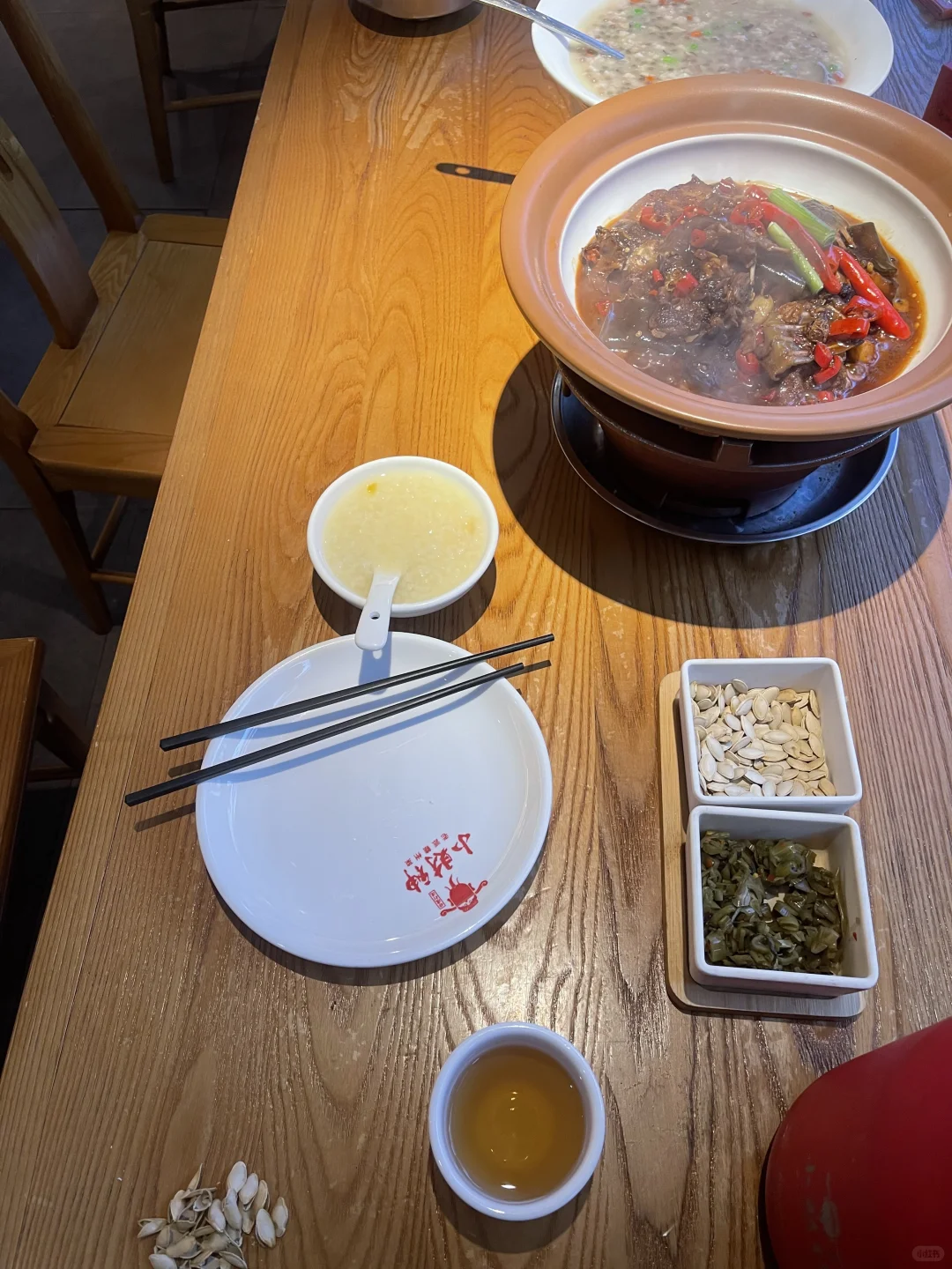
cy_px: 634
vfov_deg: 69.4
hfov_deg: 54.9
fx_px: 917
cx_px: 476
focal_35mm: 25
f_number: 1.6
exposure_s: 1/50
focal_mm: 5.1
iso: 80
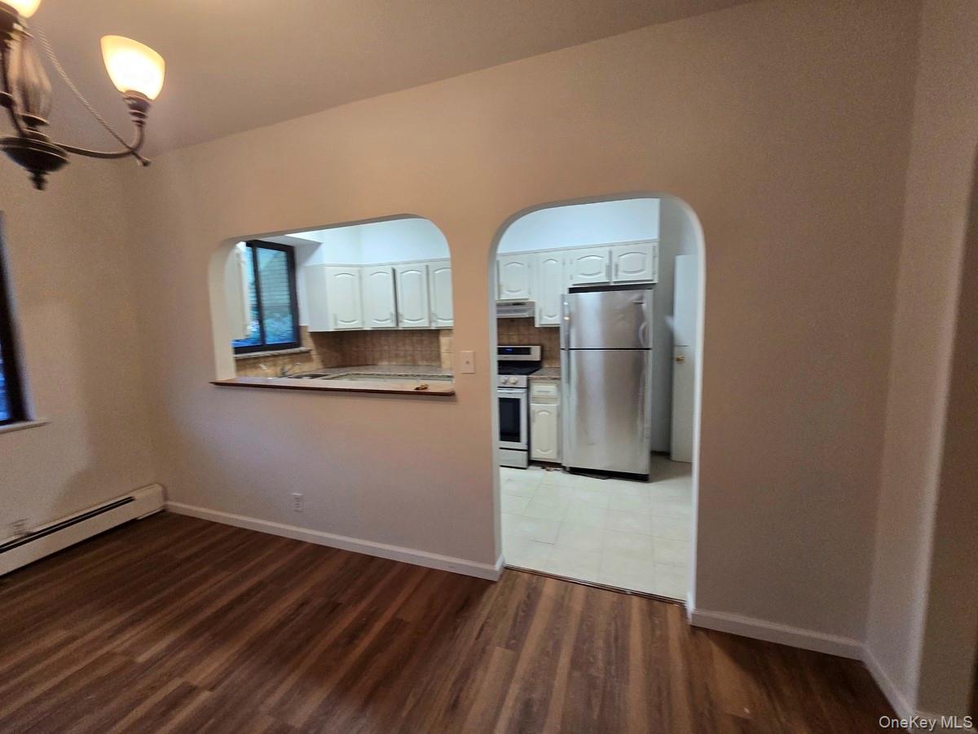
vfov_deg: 89.9
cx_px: 489
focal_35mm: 13
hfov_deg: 106.2
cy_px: 367
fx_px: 367
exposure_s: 1/60
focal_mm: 2.2
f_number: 2.2
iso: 200
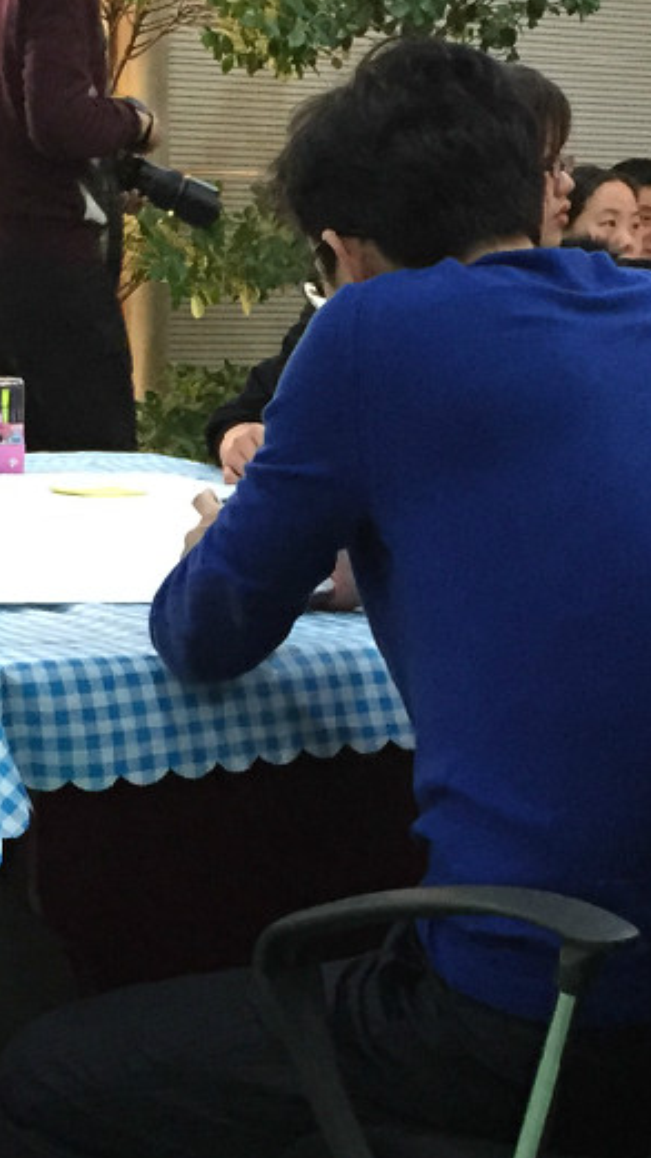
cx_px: 280
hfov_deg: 12.5
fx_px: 2977
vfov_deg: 21.9
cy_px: 782
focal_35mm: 97
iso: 250
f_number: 2.2
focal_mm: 4.15
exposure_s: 1/30
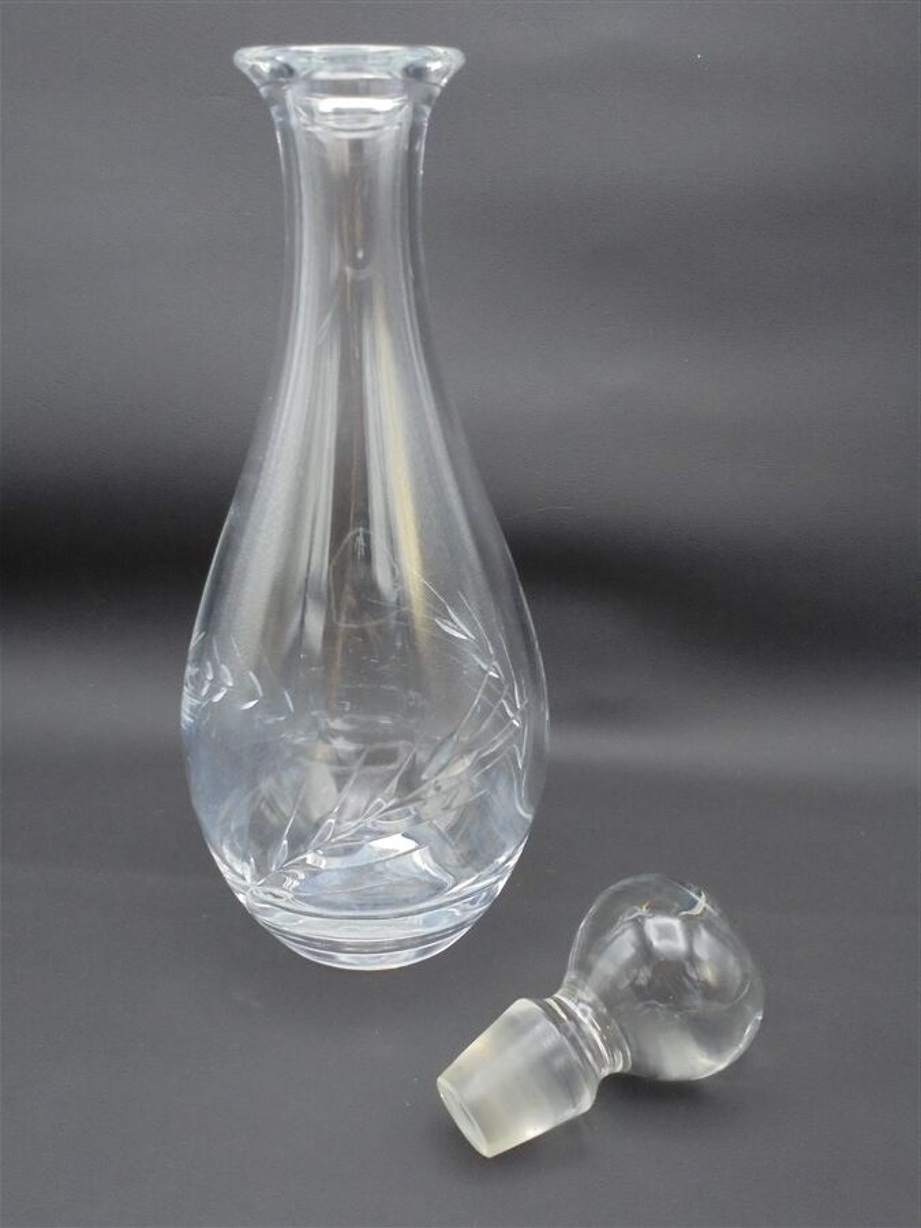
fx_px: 1206
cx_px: 460
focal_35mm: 34
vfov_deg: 54.0
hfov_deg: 41.8
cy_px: 614
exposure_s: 1/25
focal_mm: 6.1
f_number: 4
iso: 400
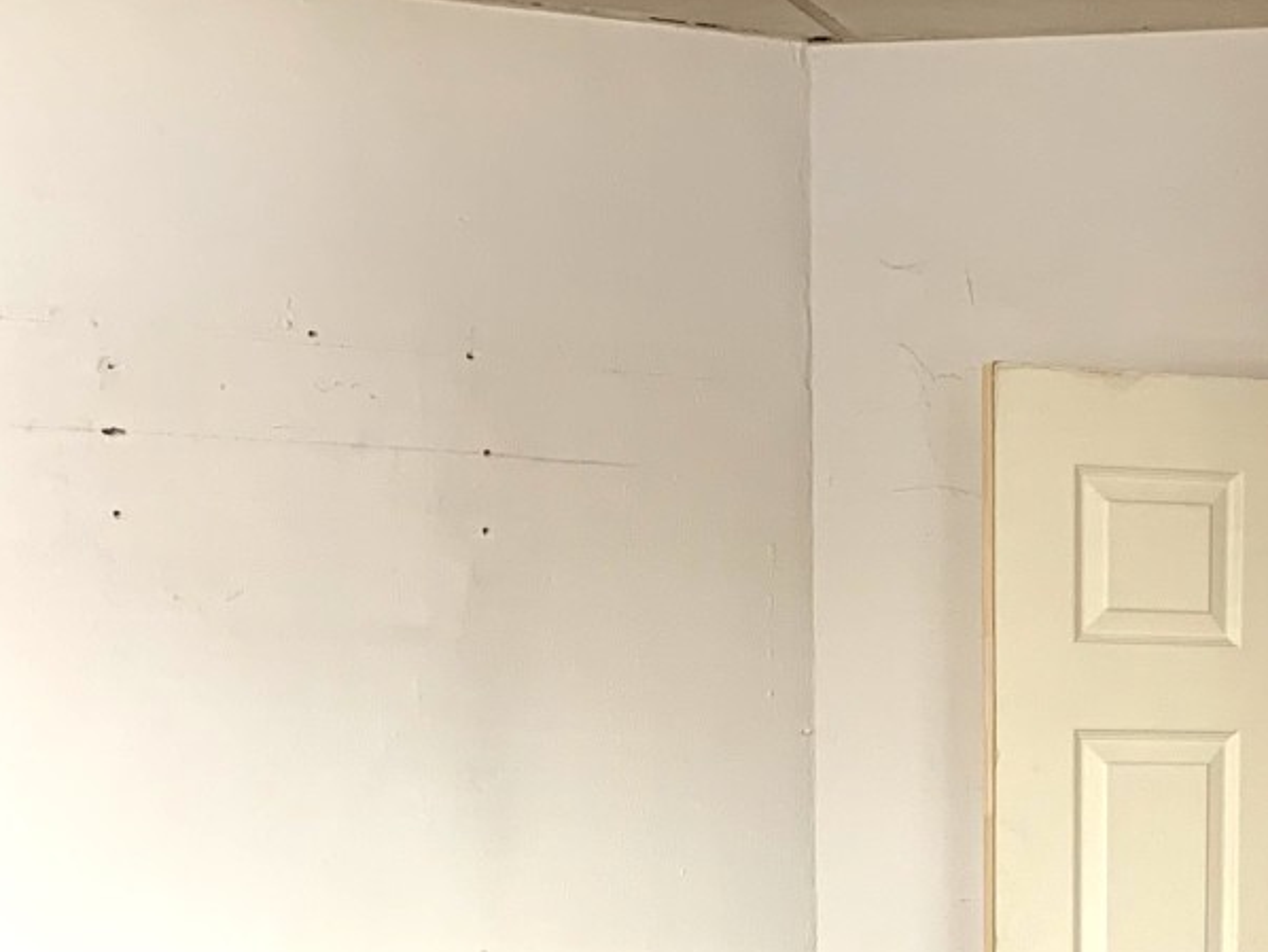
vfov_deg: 15.6
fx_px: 3261
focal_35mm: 89
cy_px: 1306
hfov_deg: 21.6
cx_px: 1100
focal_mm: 4.25
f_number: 1.8
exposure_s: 1/60
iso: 100
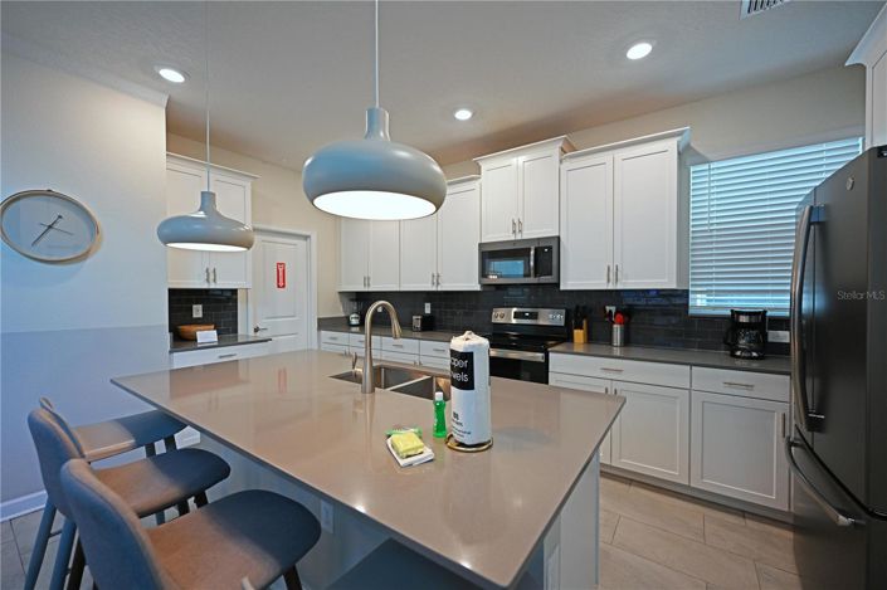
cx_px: 444
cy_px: 295
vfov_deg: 81.1
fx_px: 345
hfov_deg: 104.3
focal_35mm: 14
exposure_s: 1/160
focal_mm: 14
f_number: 2.8
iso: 400
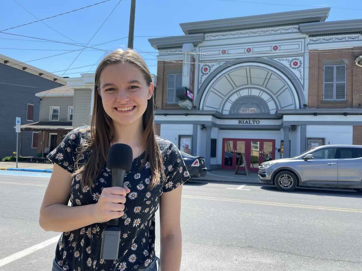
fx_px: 272
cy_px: 136
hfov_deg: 67.3
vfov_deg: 53.1
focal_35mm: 26
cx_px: 181
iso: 32
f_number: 1.6
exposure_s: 1/1742
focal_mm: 4.2
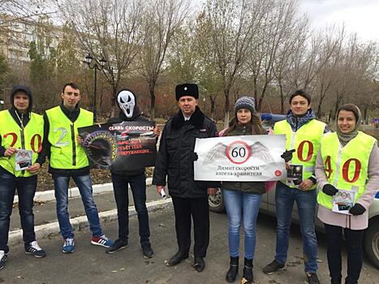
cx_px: 190
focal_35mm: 29
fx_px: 317
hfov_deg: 61.7
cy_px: 142
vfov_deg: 48.2
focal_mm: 4.15
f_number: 2.2
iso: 32
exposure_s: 1/143
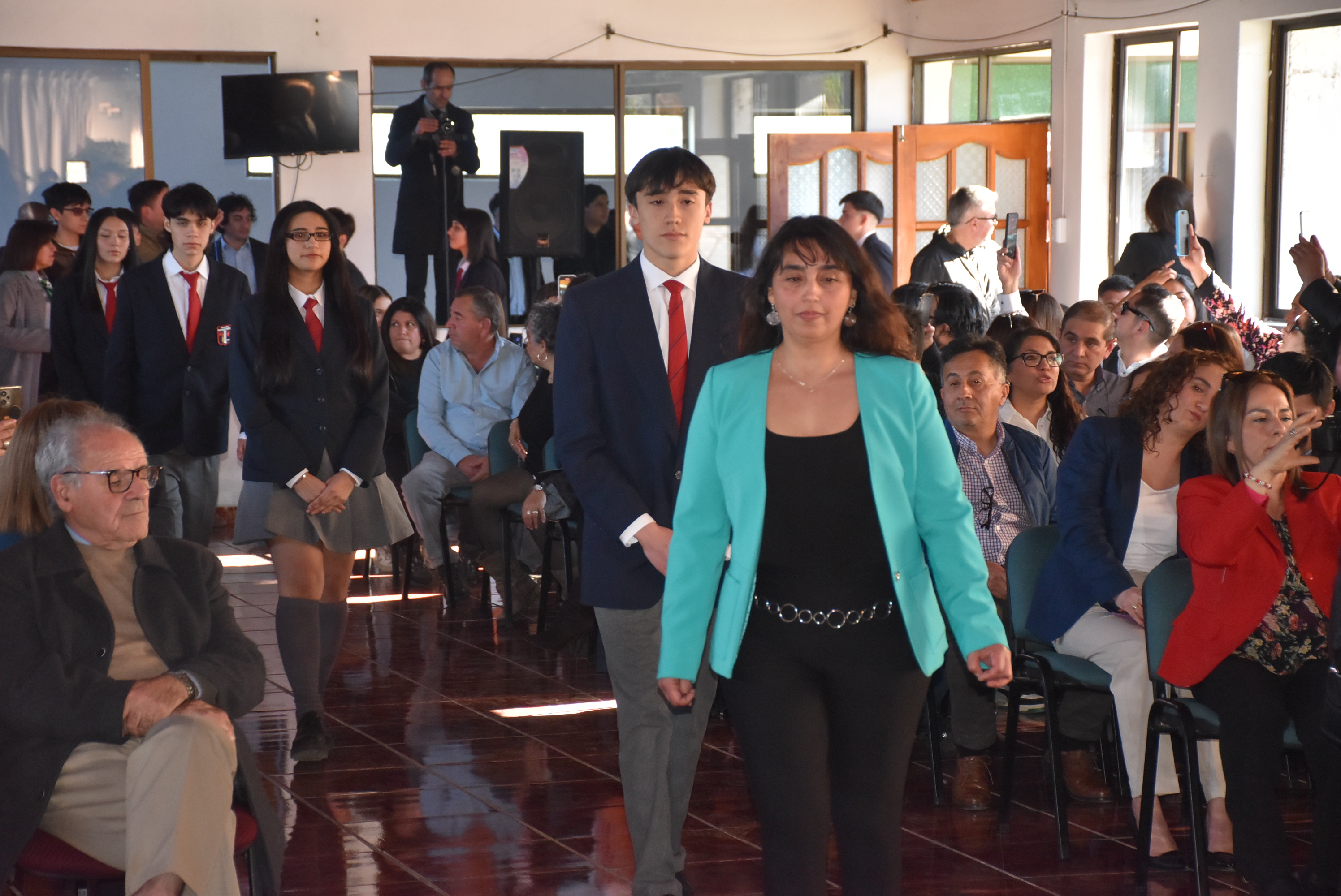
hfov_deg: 20.6
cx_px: 670
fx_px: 3690
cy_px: 448
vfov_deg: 13.8
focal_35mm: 99
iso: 1400
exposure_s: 1/125
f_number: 5
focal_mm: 66
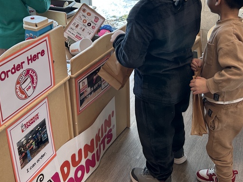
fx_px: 365
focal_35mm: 52
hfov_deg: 36.7
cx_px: 148
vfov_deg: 27.3
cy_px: 29
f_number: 1.5
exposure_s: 1/120
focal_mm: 5.7
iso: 50
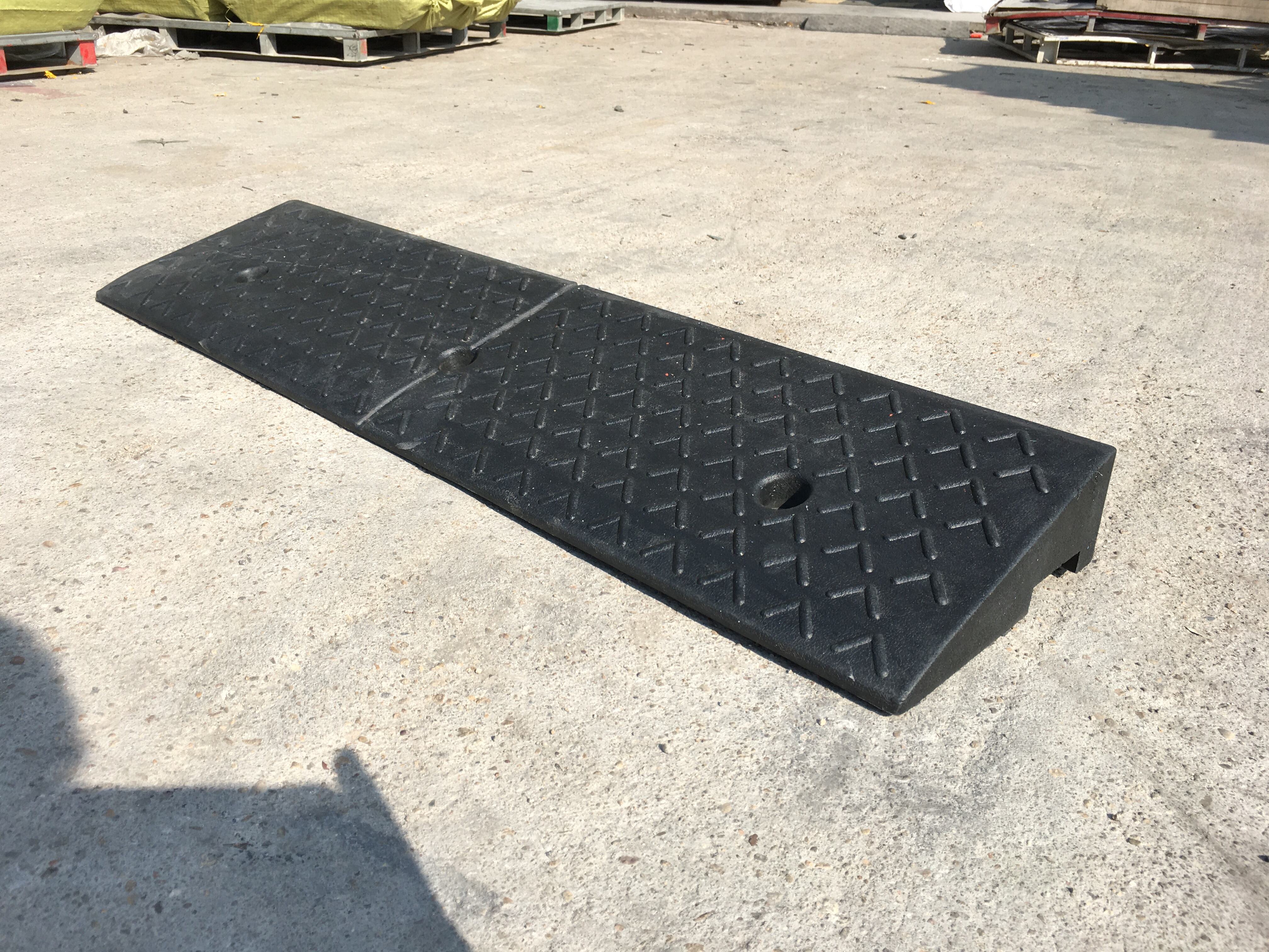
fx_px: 1063
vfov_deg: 48.2
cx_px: 634
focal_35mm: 29
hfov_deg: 61.7
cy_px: 476
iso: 25
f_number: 2.2
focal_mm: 4.15
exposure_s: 1/927
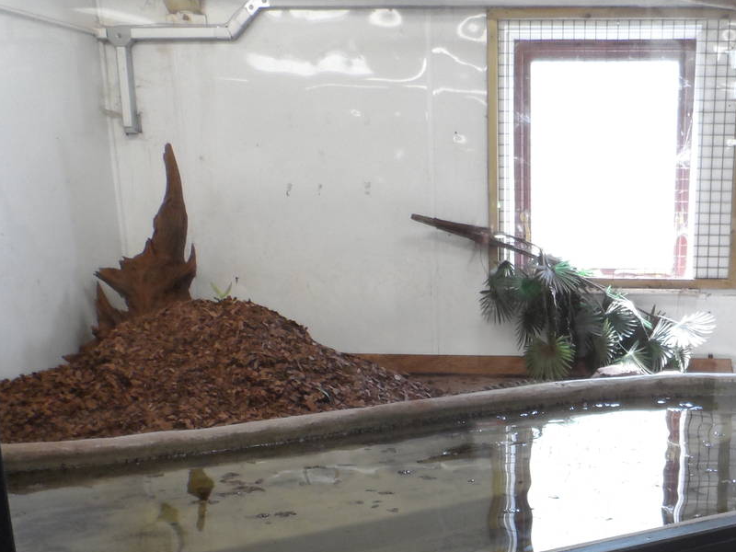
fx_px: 1021
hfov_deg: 38.4
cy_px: 522
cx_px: 570
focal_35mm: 48
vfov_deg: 28.8
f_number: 3.2
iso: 160
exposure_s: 1/30
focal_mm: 4
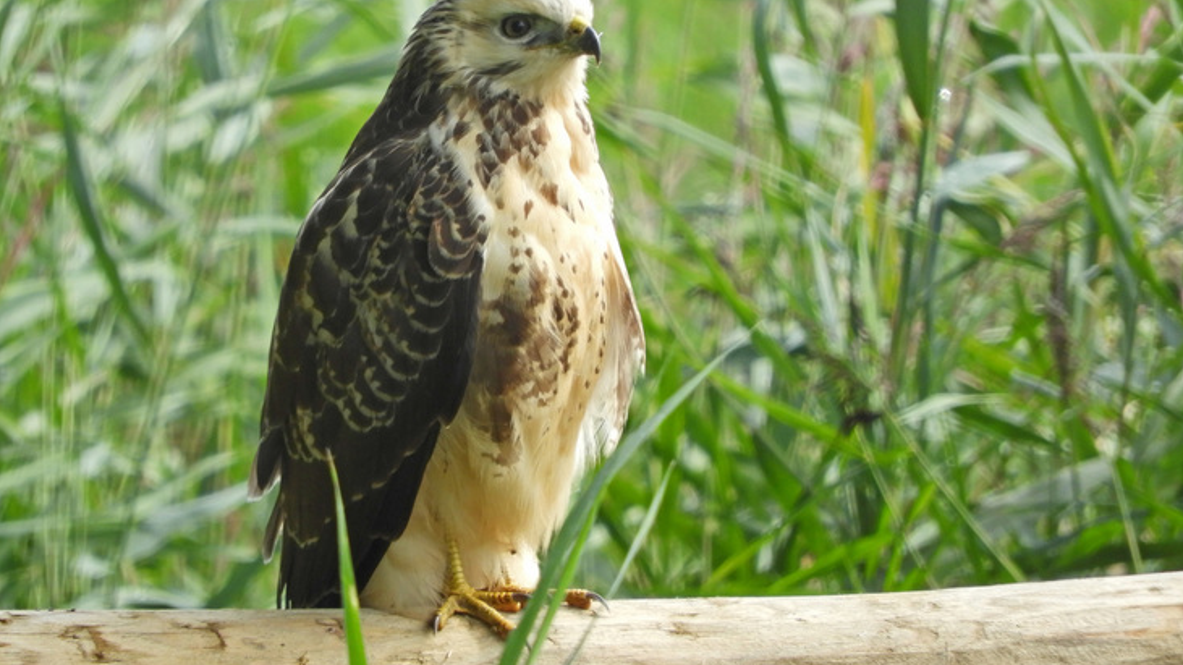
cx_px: 592
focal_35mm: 1202
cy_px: 262
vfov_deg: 1.0
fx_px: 37701
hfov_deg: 1.8
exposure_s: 1/250
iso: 180
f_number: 5.6
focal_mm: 197.1
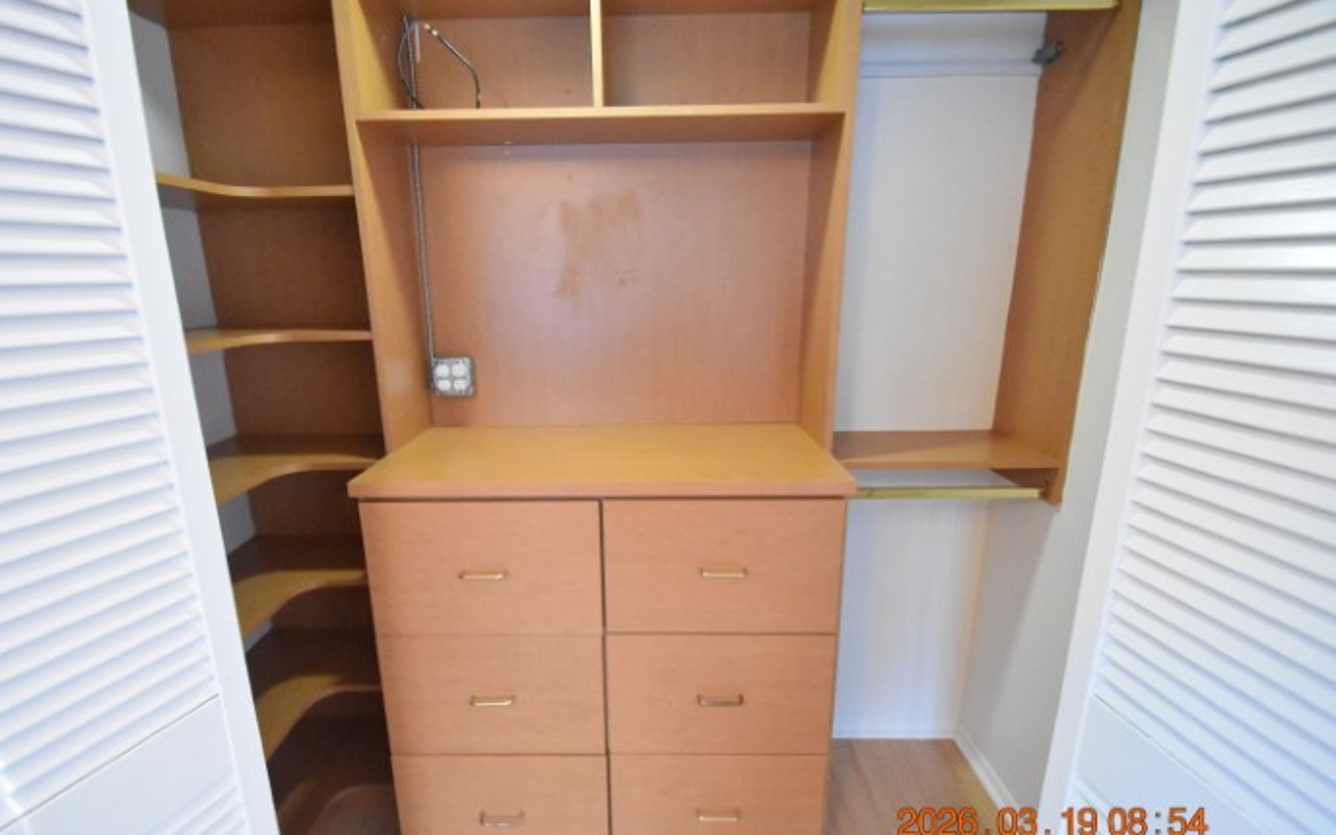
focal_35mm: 16
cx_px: 641
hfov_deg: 97.8
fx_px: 583
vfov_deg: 71.2
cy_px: 427
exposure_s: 1/60
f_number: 3.5
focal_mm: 10
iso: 9000
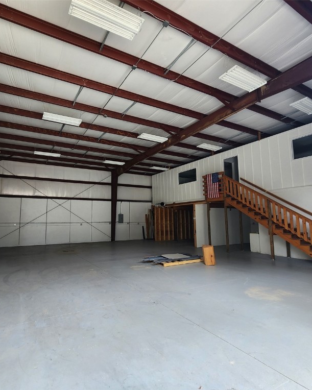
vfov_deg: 89.6
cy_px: 196
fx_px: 196
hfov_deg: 76.4
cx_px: 131
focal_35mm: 17
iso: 50
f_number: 2.2
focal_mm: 2.2
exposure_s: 1/60
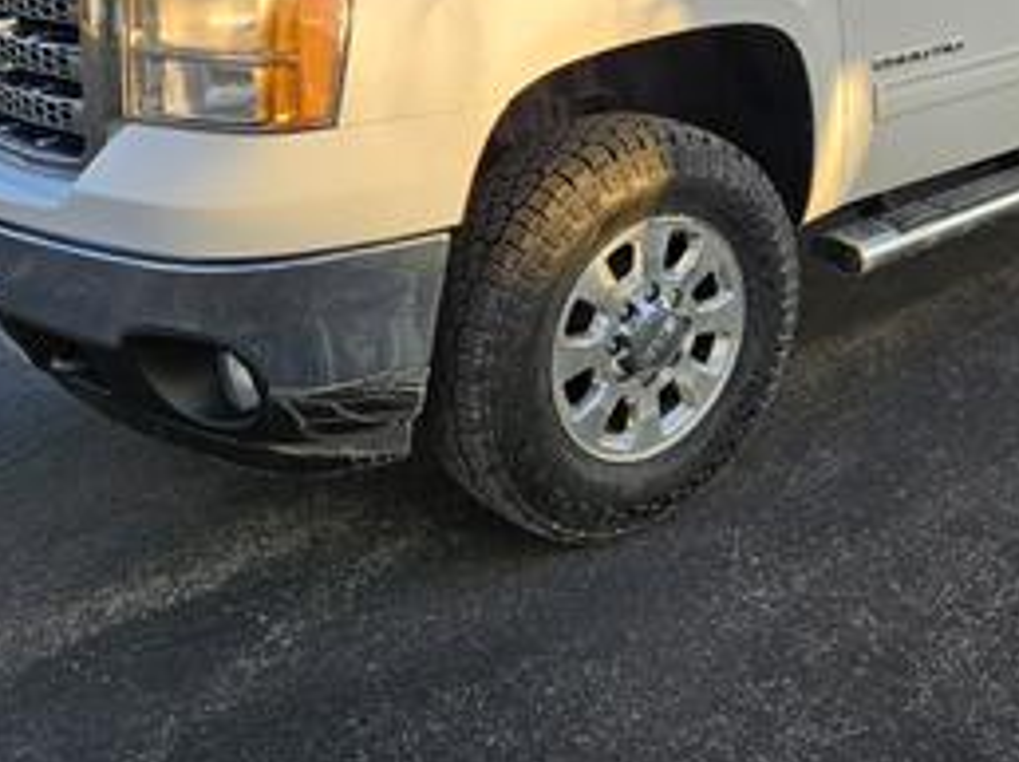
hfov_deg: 41.2
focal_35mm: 45
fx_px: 1323
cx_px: 727
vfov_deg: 30.7
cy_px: 71
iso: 25
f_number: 1.8
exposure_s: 1/376
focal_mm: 5.4
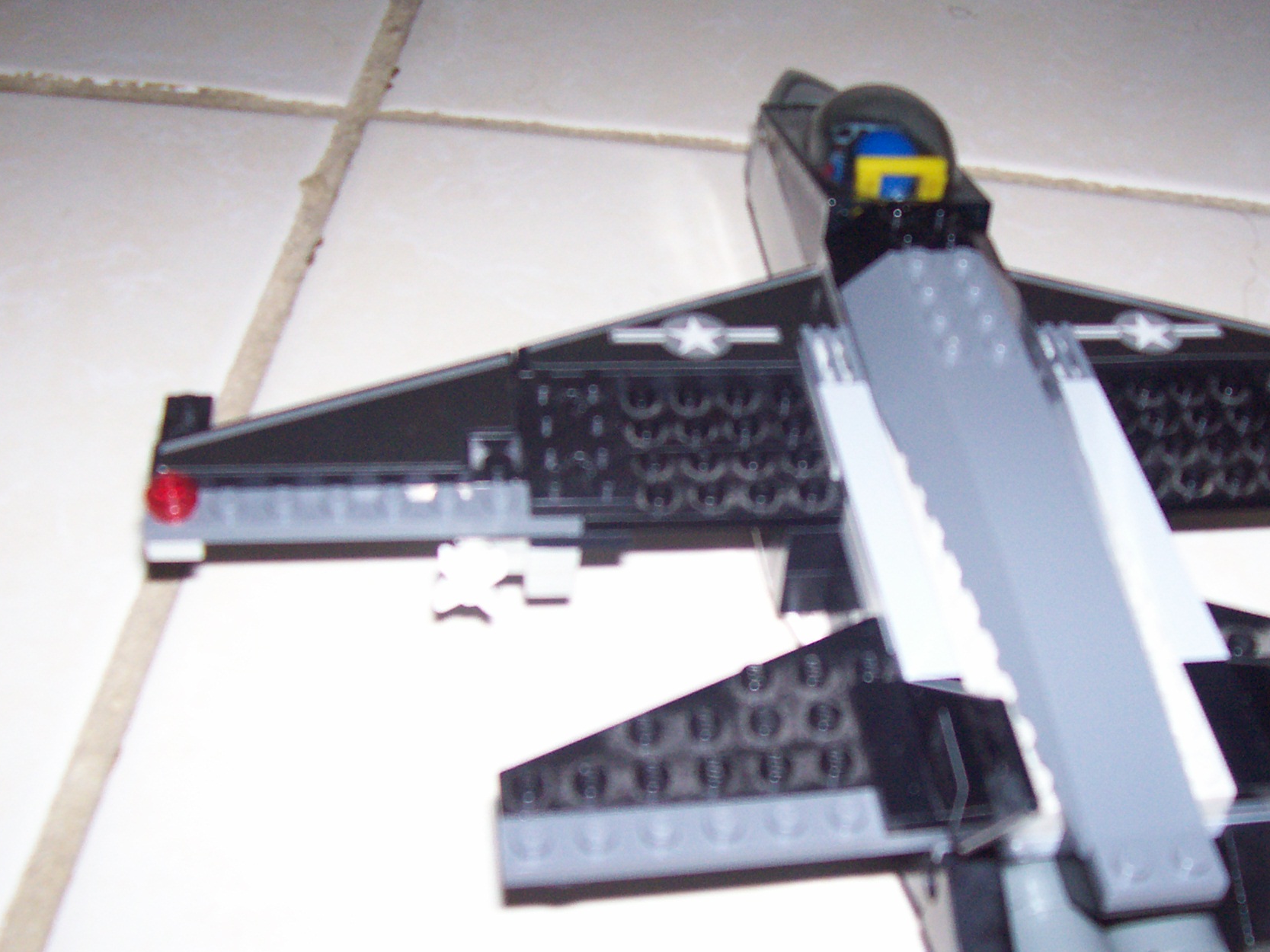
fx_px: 1724
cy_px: 573
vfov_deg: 30.8
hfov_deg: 40.0
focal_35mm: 47
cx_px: 831
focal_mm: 5.6
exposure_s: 1/112
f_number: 2.7
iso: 140
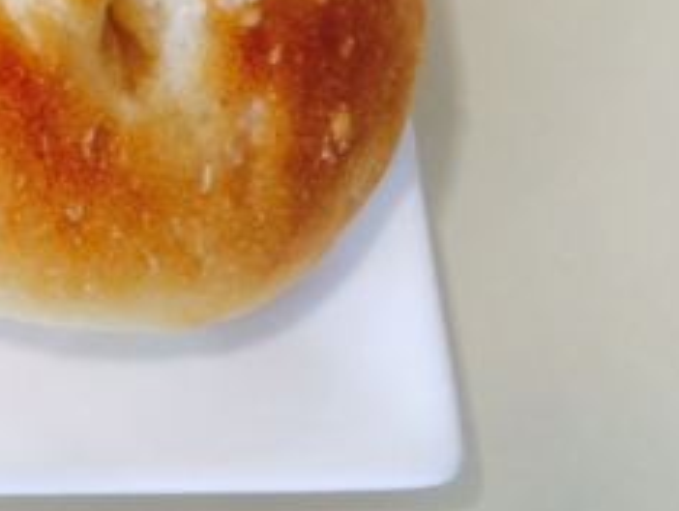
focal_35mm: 82
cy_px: -119
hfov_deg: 22.0
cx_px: -142
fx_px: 1610
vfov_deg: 17.1
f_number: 2.2
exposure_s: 1/60
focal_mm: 4.12
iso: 40
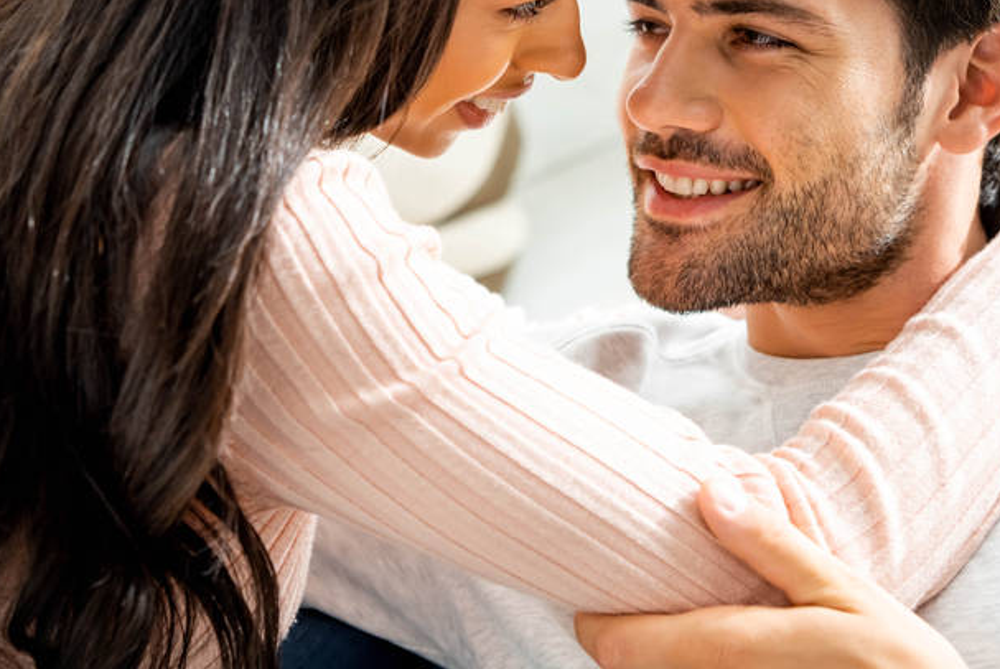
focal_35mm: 64
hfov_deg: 31.4
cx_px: 507
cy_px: 269
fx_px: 1779
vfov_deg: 21.3
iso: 125
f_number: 3.5
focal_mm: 38
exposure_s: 1/200
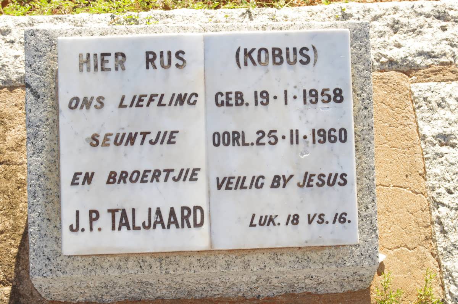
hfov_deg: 33.4
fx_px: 762
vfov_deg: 22.6
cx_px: 229
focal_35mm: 60
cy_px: 152
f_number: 11
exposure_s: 1/60
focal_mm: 40
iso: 200
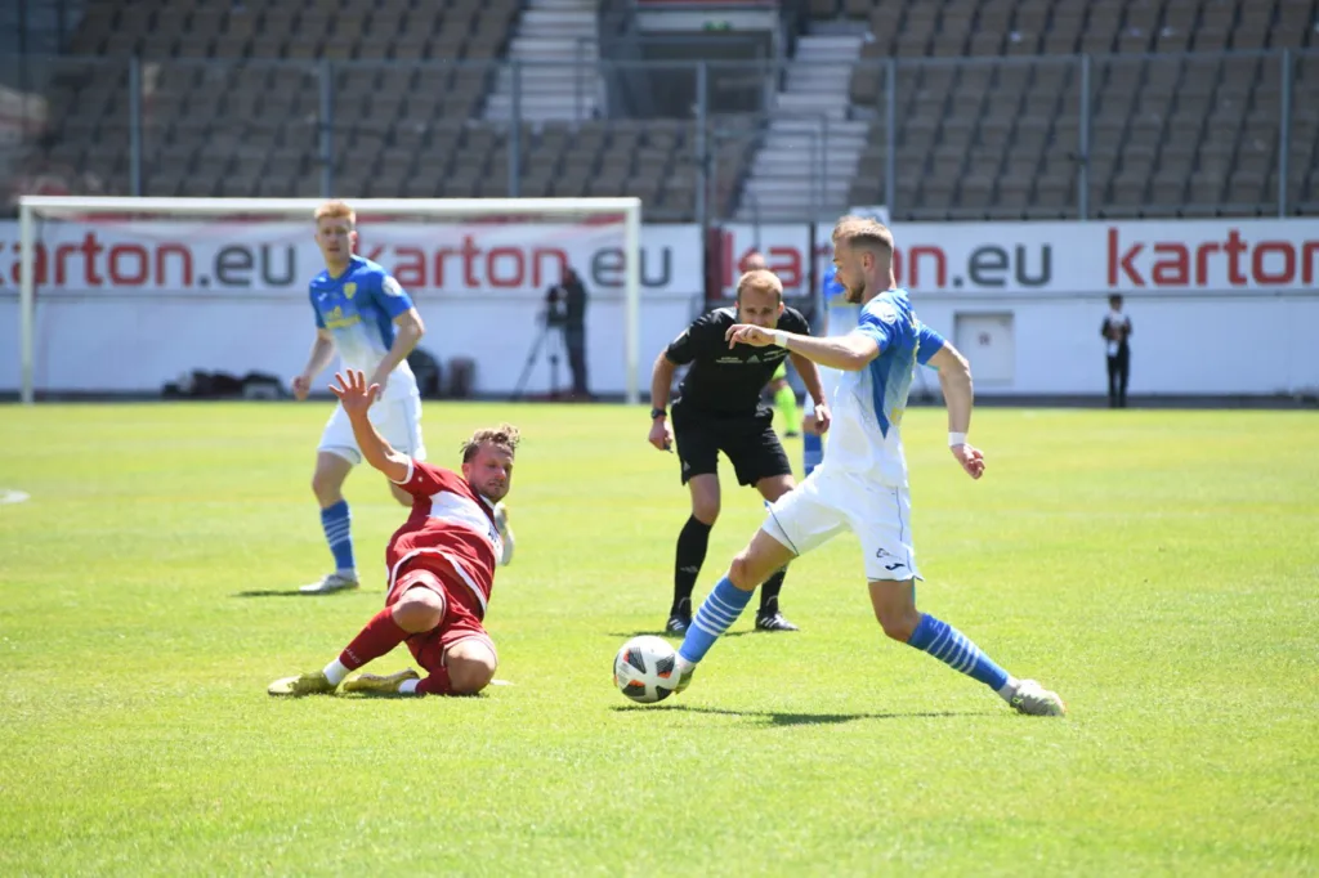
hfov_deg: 8.6
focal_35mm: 240
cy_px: 439
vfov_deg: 5.7
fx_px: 8790
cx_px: 660
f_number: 5.6
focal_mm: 240
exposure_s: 1/2000
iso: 1250
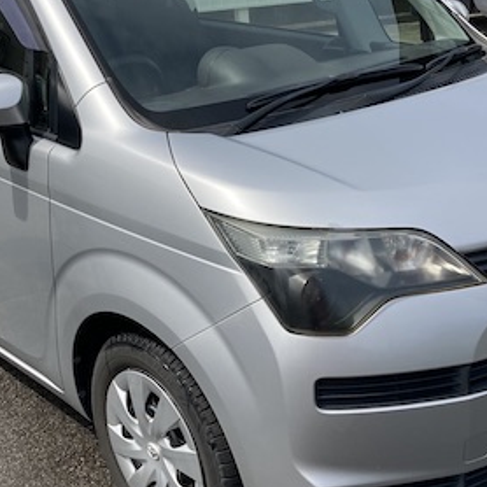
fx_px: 907
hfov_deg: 30.0
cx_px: 245
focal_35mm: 57
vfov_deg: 30.0
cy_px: 231
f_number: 1.8
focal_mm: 3.99
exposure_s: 1/1779
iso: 20
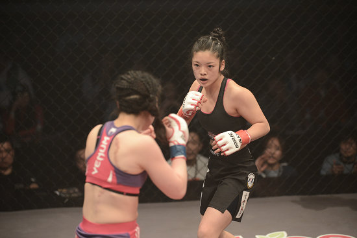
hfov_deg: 15.2
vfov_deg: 10.2
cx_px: 178
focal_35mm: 135
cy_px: 119
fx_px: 1339
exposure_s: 1/2000
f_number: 3.2
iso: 2500
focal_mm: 135
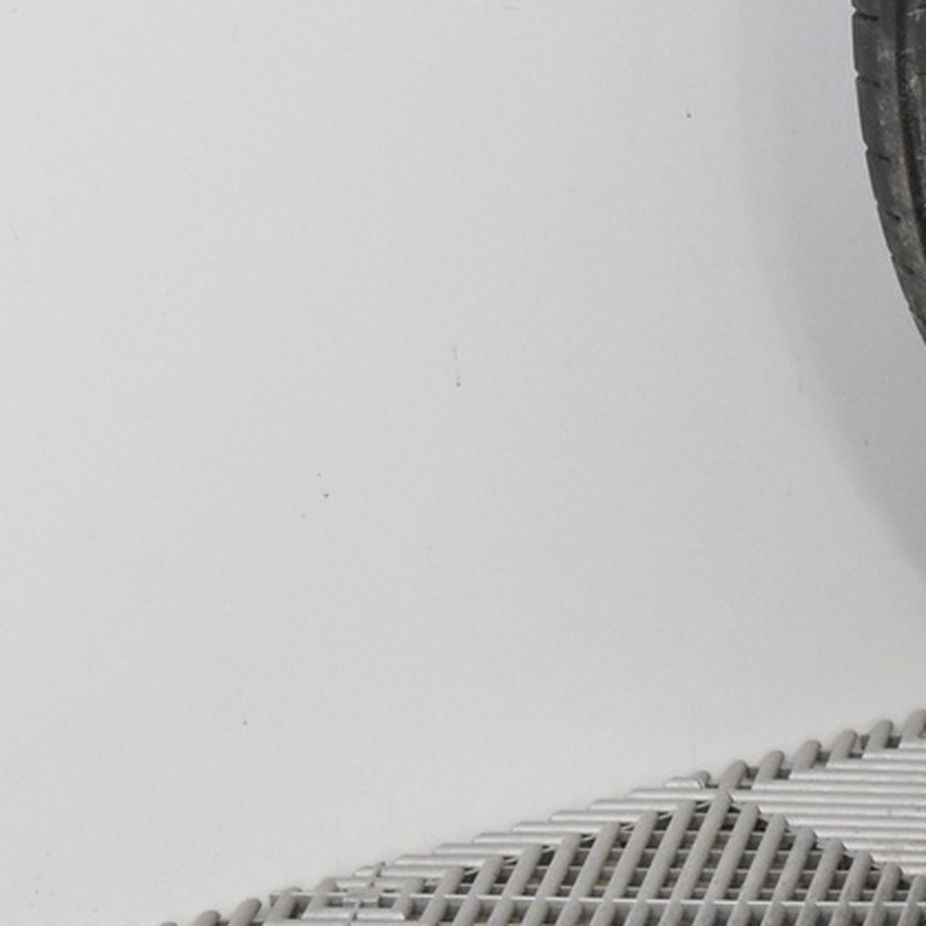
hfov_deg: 6.9
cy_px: -188
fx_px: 7475
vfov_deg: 7.0
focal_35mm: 247
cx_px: 1640
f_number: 5.6
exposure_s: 1/50
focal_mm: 50
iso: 3200
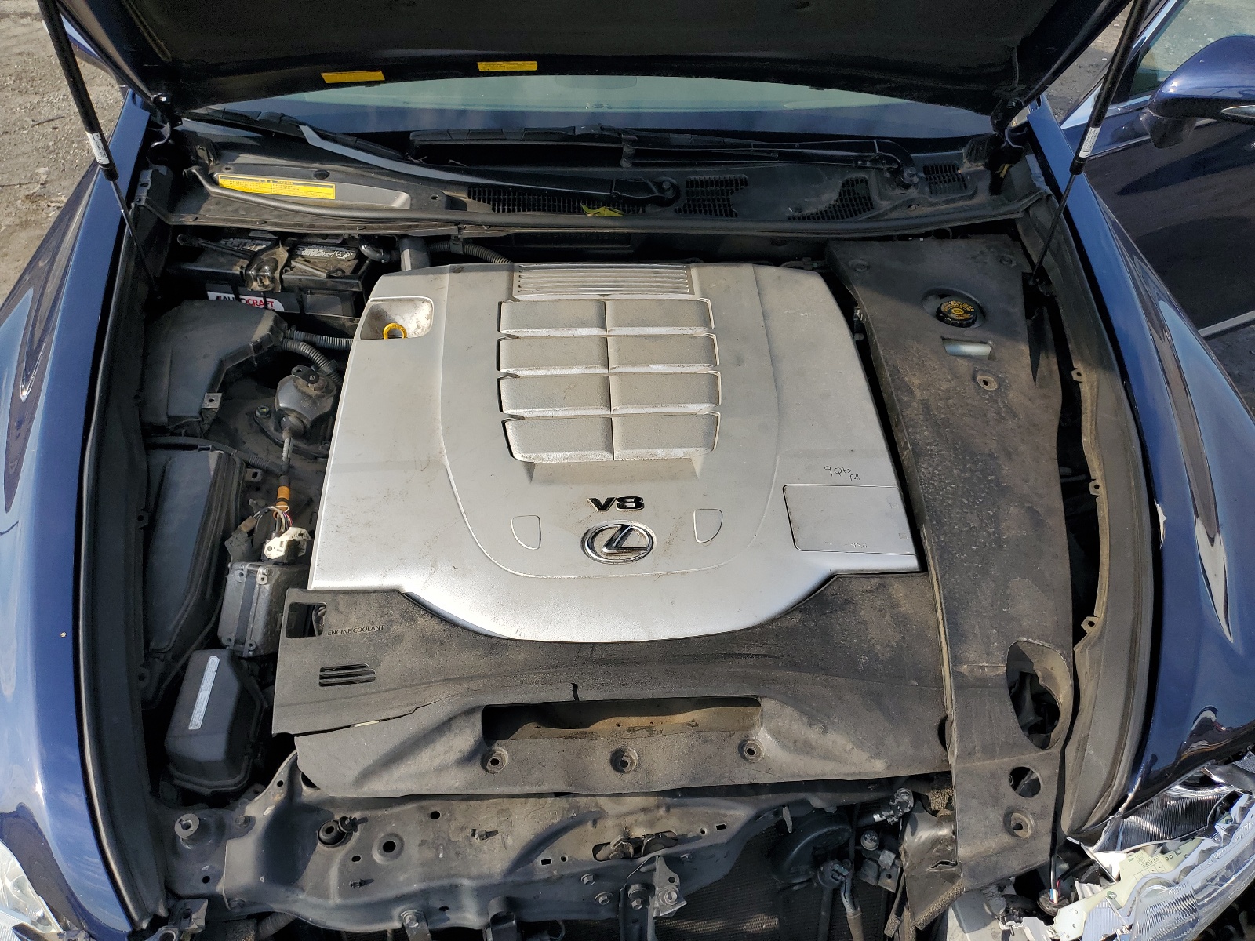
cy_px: 470
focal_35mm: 26
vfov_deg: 53.1
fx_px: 943
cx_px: 628
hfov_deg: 67.3
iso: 50
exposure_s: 1/1667
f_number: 1.5
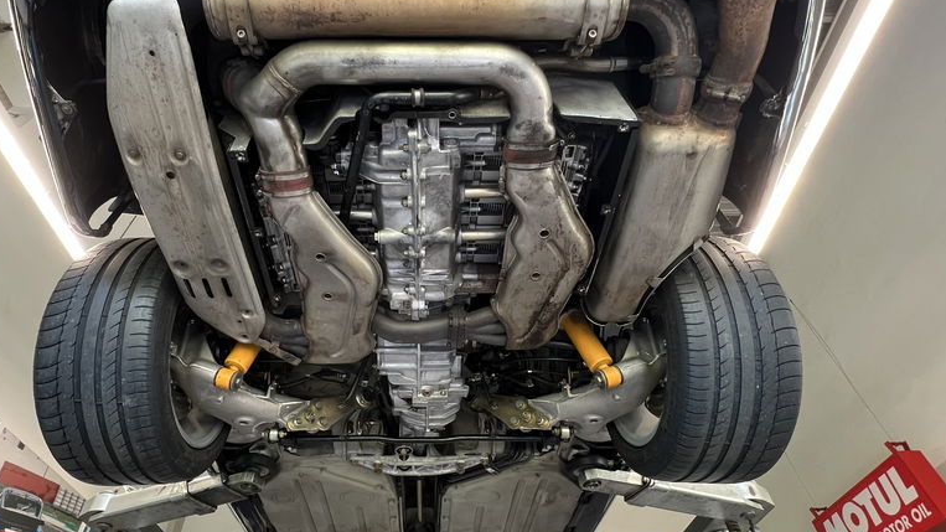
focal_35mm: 19
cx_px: 419
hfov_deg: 89.2
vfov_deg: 58.3
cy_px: 264
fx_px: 477
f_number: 1.8
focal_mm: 1.57
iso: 200
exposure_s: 1/50
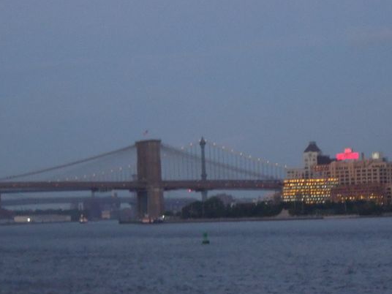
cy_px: 222
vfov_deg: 9.9
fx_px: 1687
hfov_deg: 13.2
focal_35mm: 149
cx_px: 228
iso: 800
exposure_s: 1/50
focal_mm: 14.1
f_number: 4.5
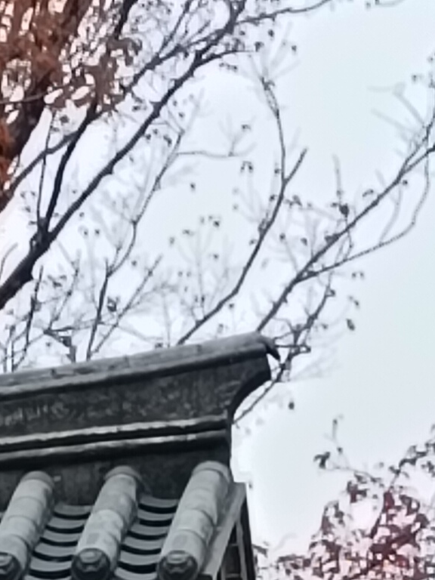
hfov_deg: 4.2
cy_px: 1279
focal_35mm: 354
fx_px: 5931
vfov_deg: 5.4
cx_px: -42
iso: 100
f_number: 1.75
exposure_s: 1/117
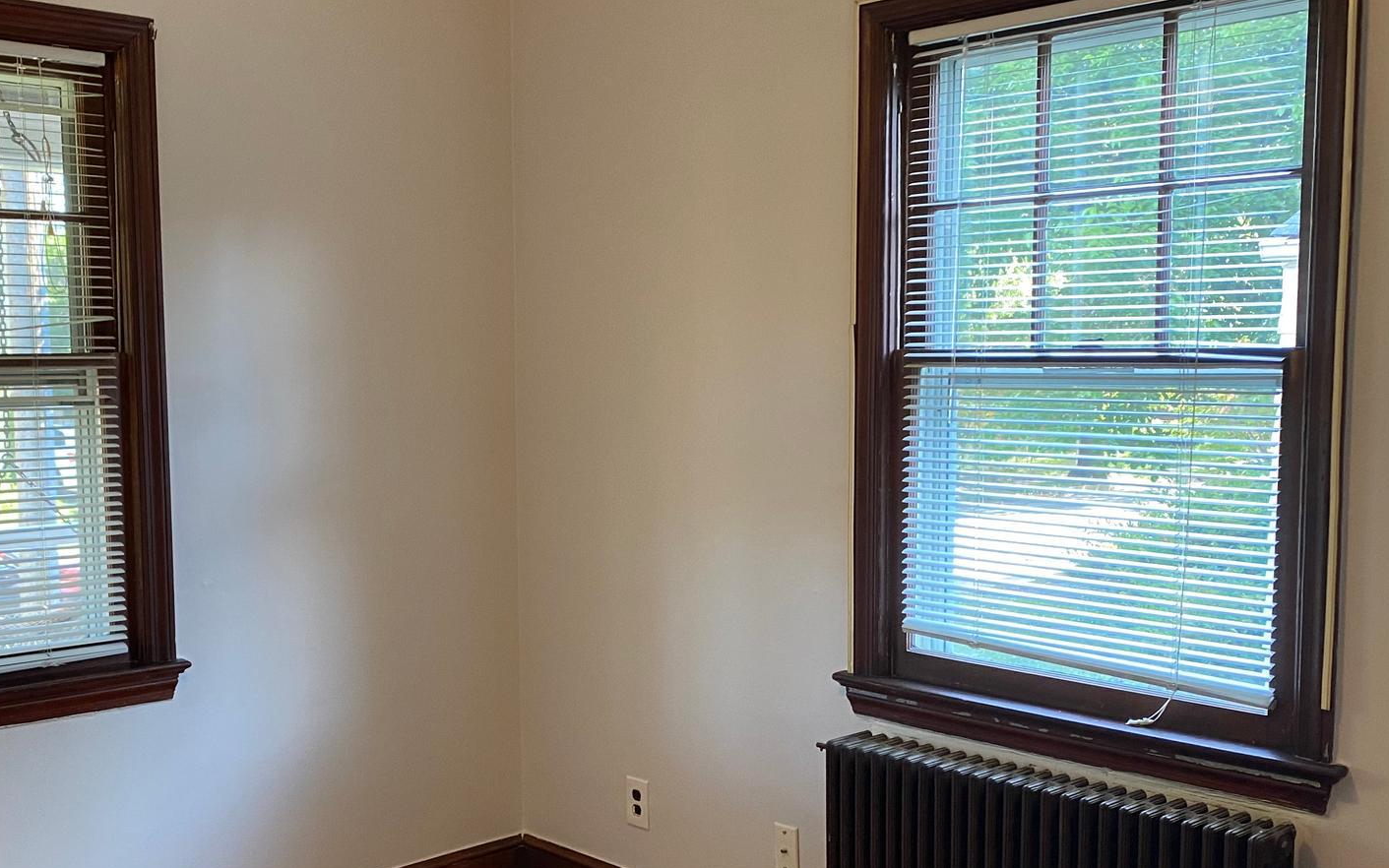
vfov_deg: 31.9
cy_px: 534
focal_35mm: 40
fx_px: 1514
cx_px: 573
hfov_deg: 49.0
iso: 125
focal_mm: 4.25
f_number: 1.8
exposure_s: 1/60
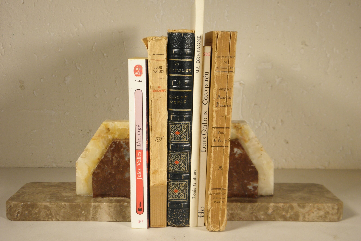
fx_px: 491
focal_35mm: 49
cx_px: 180
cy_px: 117
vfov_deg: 27.5
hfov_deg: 40.3
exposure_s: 1/60
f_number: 3.9
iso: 100
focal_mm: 8.6
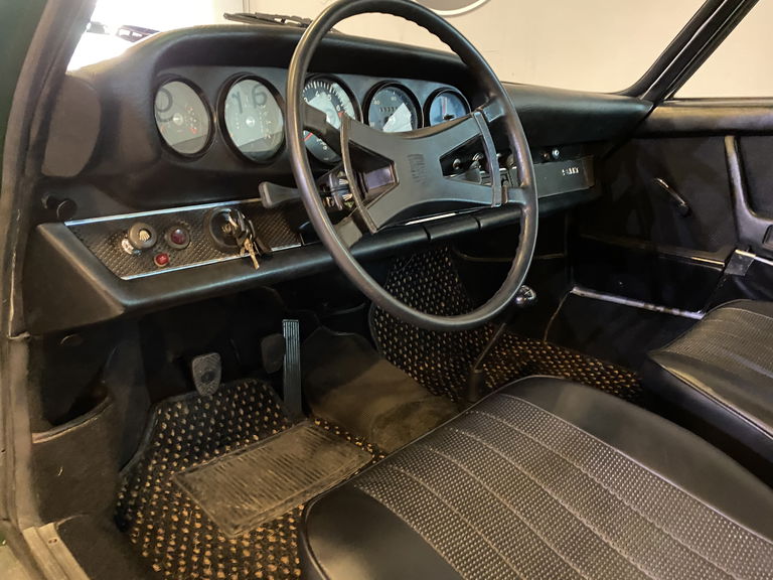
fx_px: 581
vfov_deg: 53.1
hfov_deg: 67.3
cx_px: 386
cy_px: 290
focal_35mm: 26
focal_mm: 4.25
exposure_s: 1/25
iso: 800
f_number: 1.8
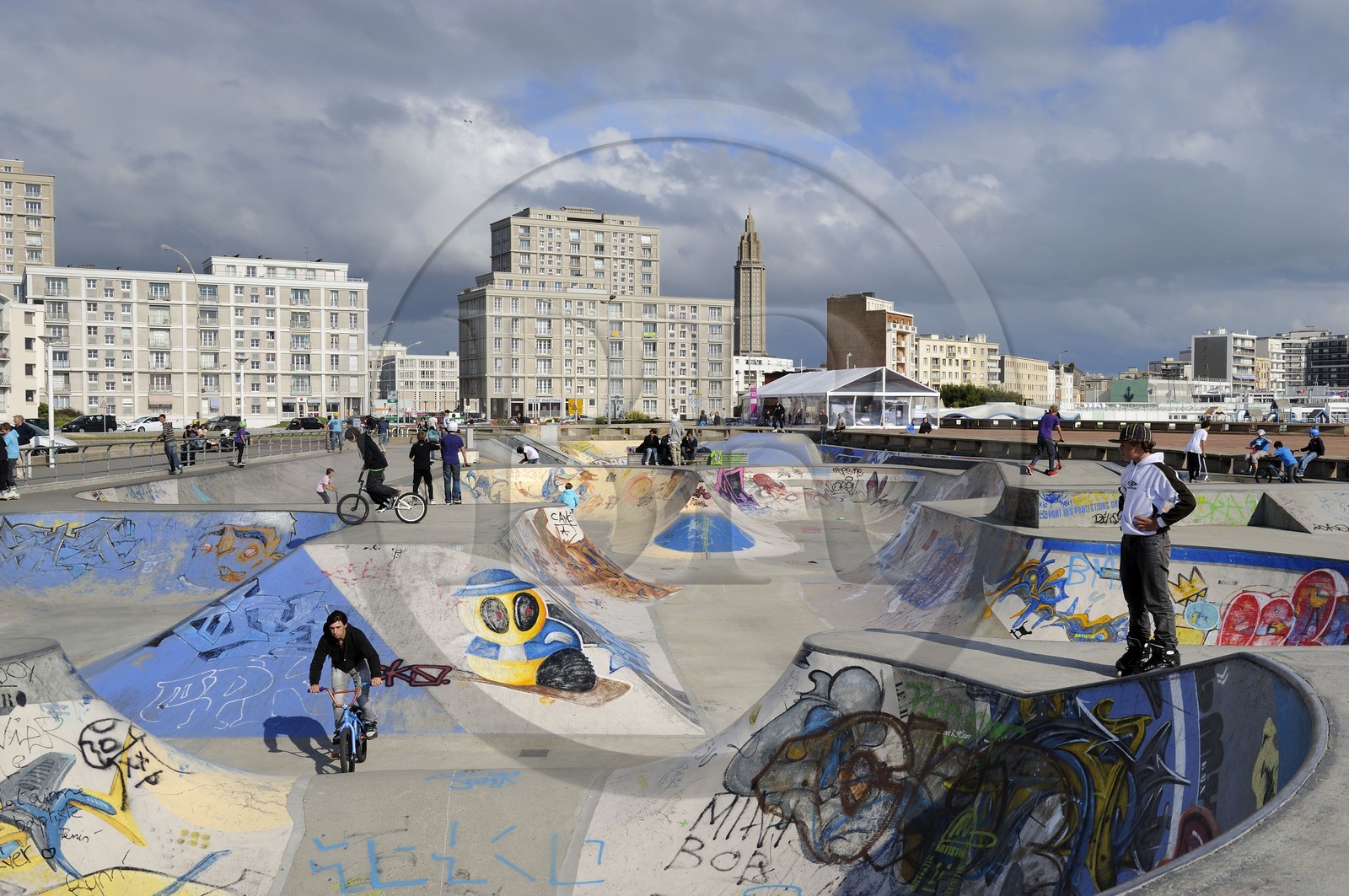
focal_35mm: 34
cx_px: 674
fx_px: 1273
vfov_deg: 38.8
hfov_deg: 55.8
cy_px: 448
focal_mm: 34
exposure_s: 1/500
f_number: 10
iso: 200
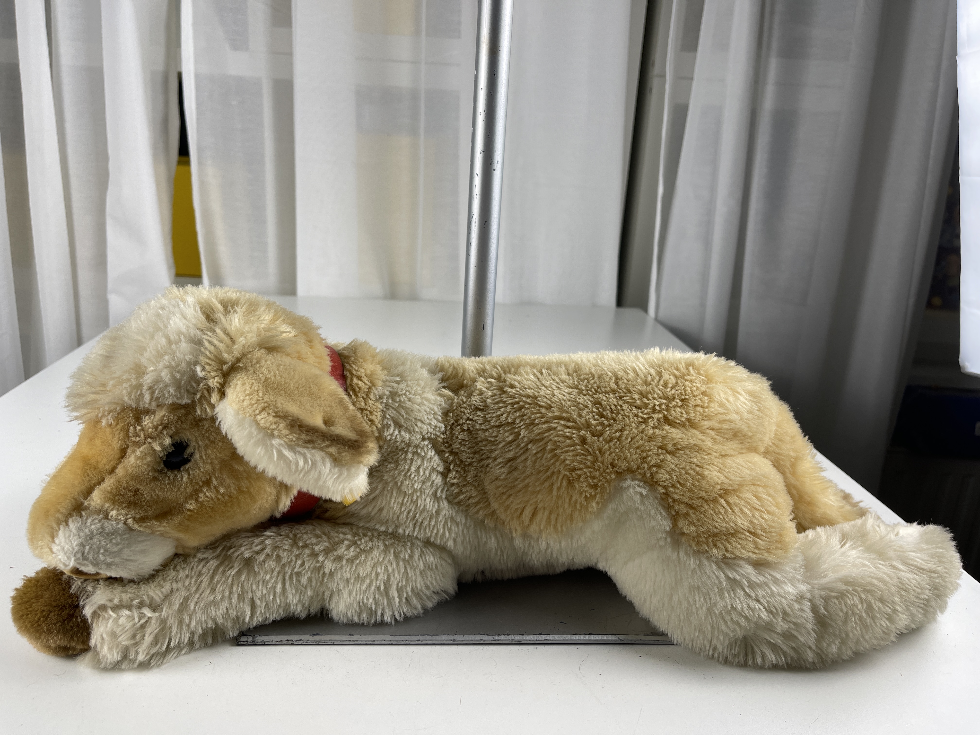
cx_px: 490
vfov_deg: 54.9
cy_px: 368
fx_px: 708
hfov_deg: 69.4
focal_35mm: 25
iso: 32
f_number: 1.6
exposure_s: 1/105
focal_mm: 5.1
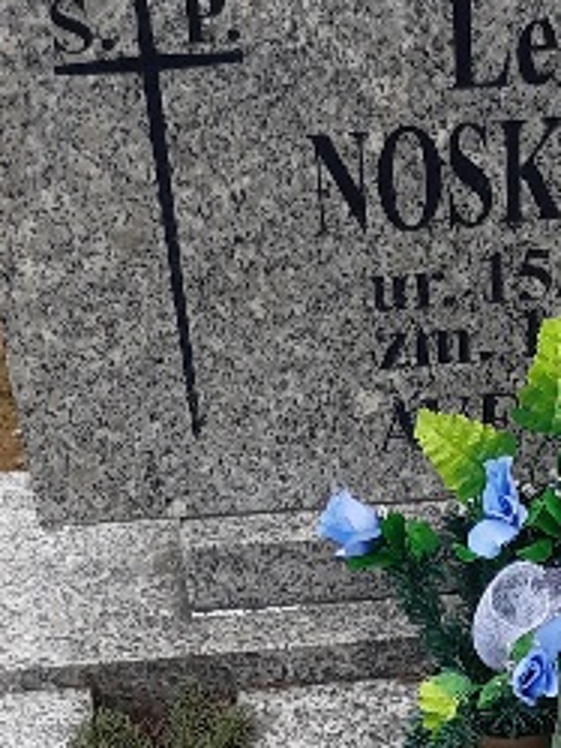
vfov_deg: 17.5
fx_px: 2073
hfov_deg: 15.3
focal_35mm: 96
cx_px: 424
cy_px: 1245
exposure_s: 1/588
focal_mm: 3.92
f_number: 1.7
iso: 40
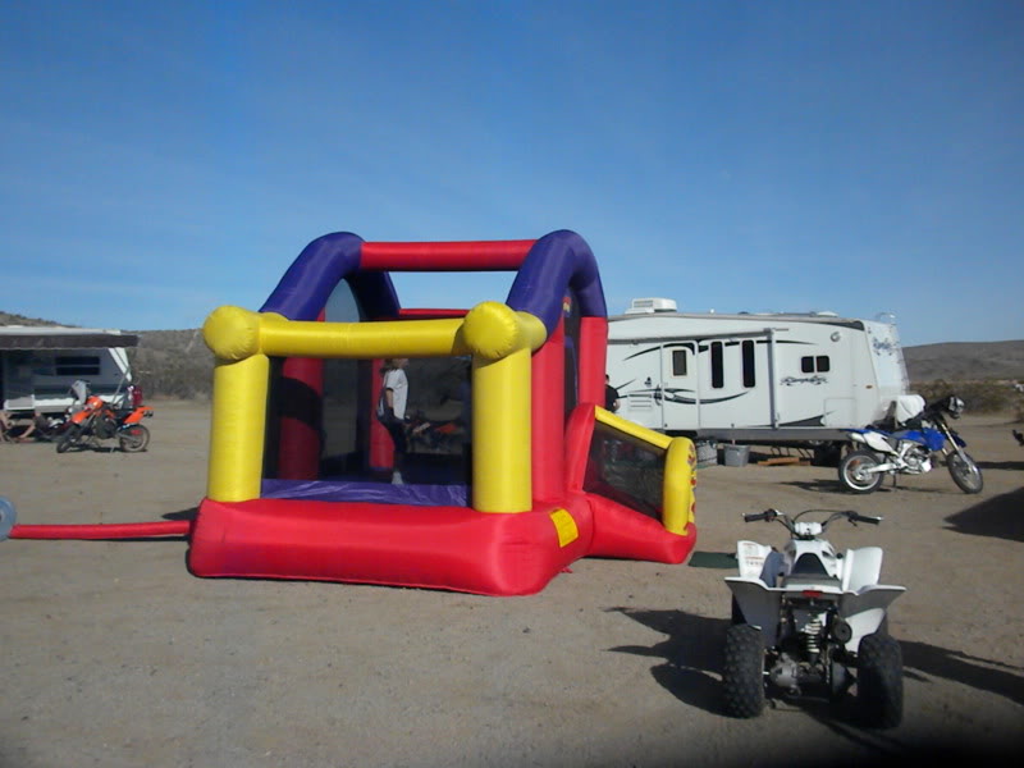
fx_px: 1095
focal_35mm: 37
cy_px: 384
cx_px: 512
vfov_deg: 38.7
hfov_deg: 50.1
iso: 640
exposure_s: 1/2000
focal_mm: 6.6
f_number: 10
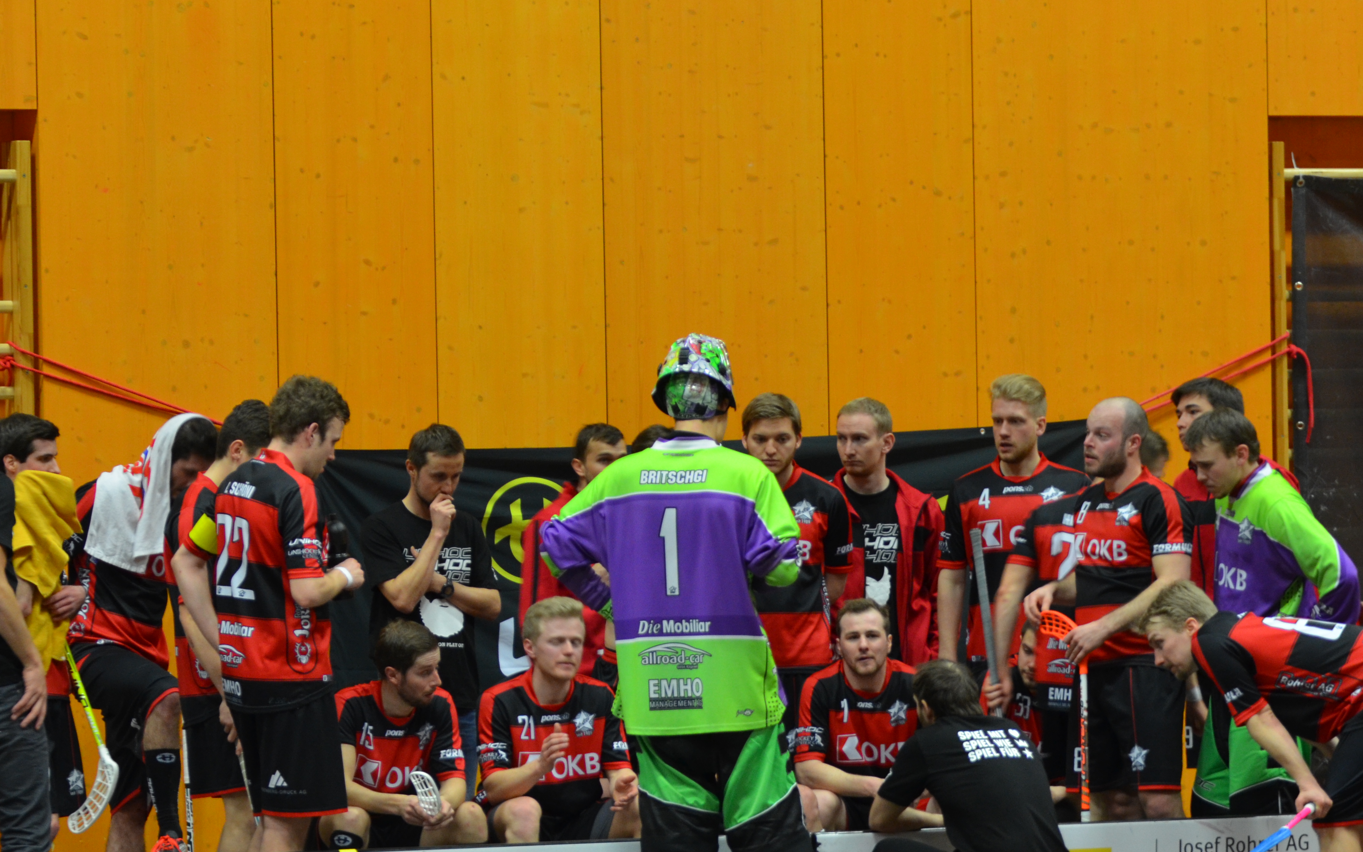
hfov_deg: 10.0
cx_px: 634
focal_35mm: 210
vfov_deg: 6.3
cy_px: 533
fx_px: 7801
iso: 800
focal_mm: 100
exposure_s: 1/30
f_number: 4.2
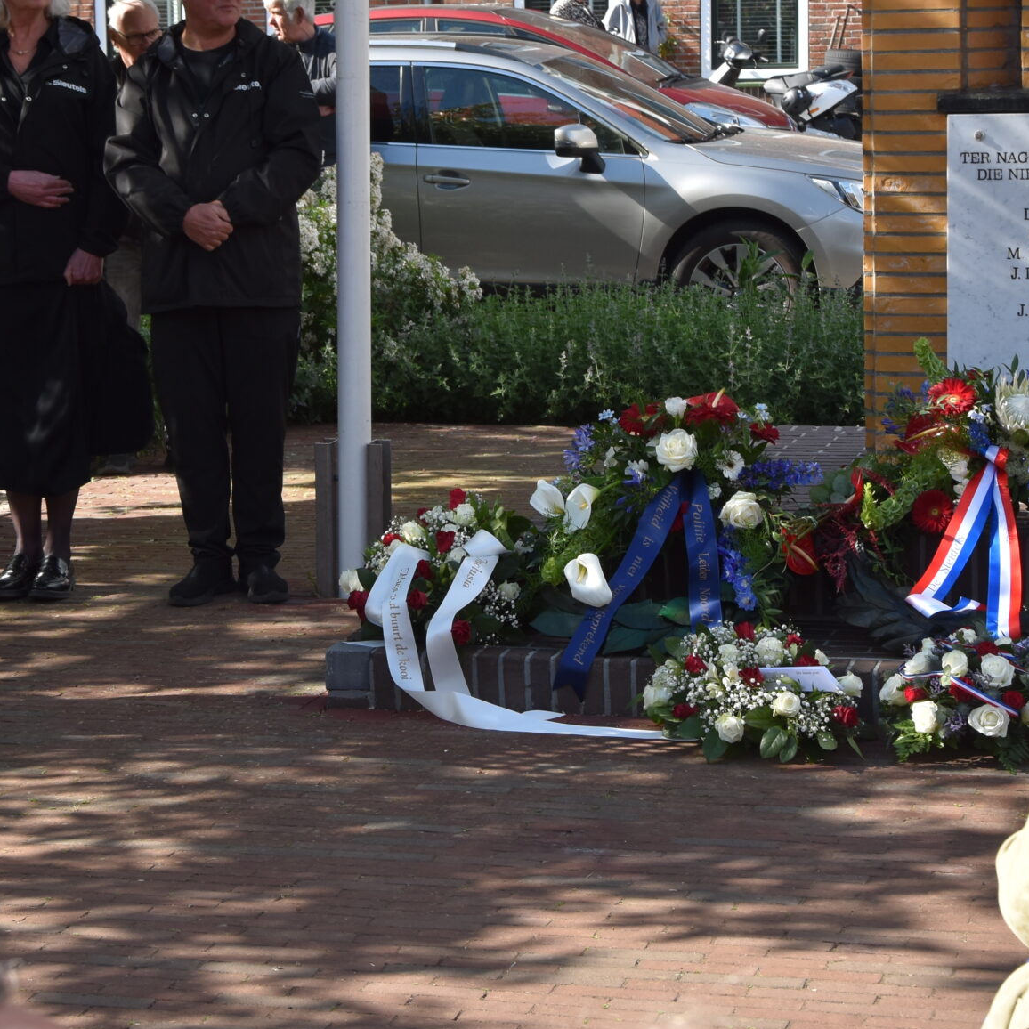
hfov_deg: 18.1
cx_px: 425
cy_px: 347
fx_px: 3229
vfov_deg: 18.1
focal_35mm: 96
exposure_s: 1/250
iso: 200
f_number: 8
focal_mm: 34
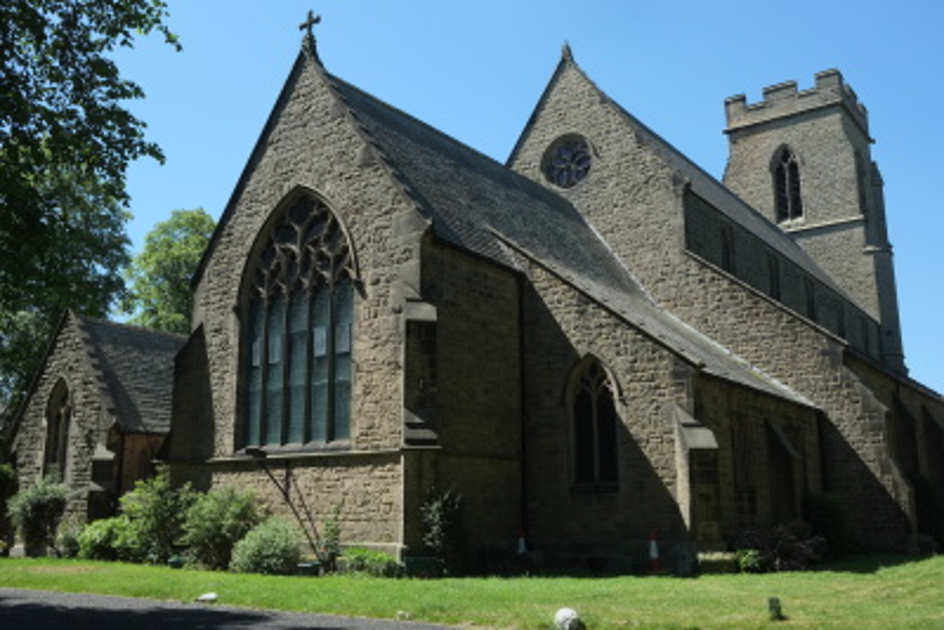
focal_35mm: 35
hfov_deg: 54.4
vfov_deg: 37.9
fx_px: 918
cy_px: 315
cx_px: 472
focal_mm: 23
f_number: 10
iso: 800
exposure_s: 1/420
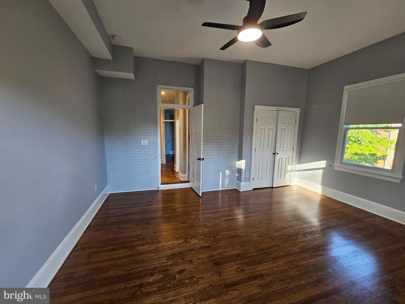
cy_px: 152
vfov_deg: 89.9
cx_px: 202
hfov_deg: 106.2
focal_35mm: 13
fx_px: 152
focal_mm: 2.2
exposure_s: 1/60
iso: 100
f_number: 2.2
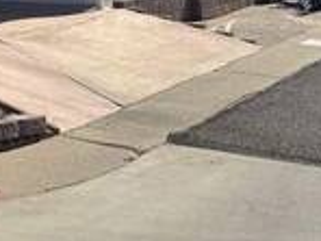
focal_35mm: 83
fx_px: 770
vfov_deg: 15.9
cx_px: -223
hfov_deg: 19.1
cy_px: -150
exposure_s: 1/5348
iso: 80
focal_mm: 6.76
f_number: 1.78
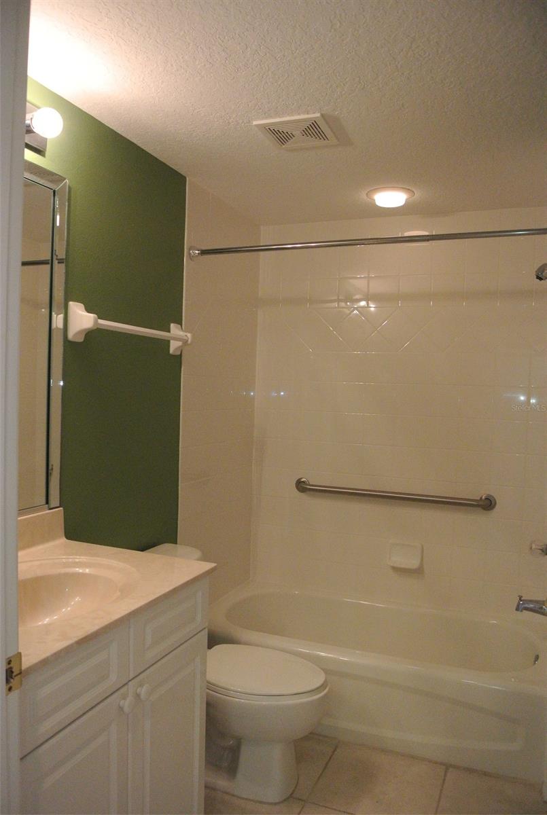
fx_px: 613
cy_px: 408
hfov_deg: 48.1
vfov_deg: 67.3
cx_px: 274
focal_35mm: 27
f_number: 3.5
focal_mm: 10
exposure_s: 1/250
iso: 1600
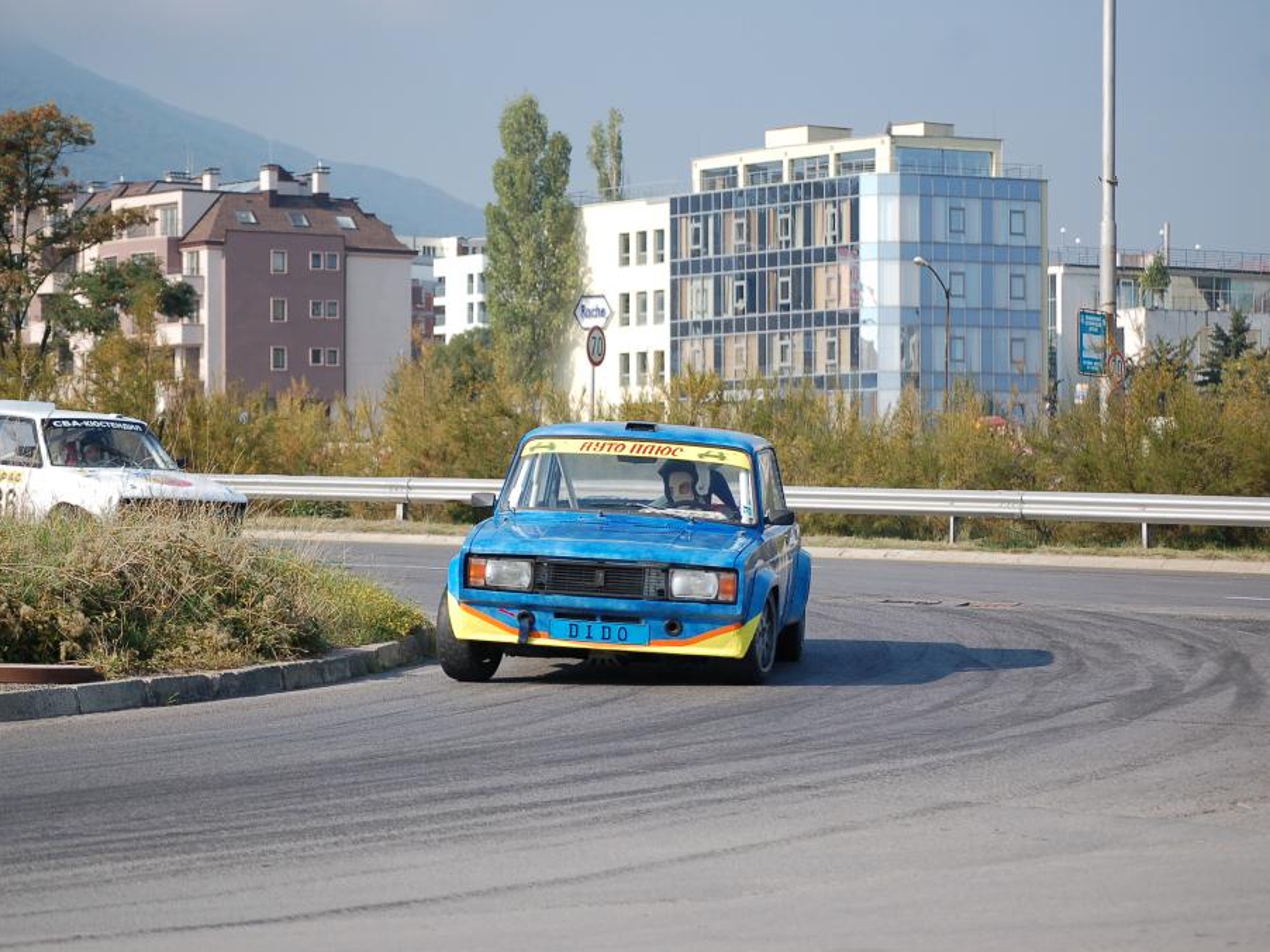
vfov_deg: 13.7
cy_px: 475
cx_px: 584
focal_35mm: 108
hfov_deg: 18.2
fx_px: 3961
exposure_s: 1/1000
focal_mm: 66
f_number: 4.2
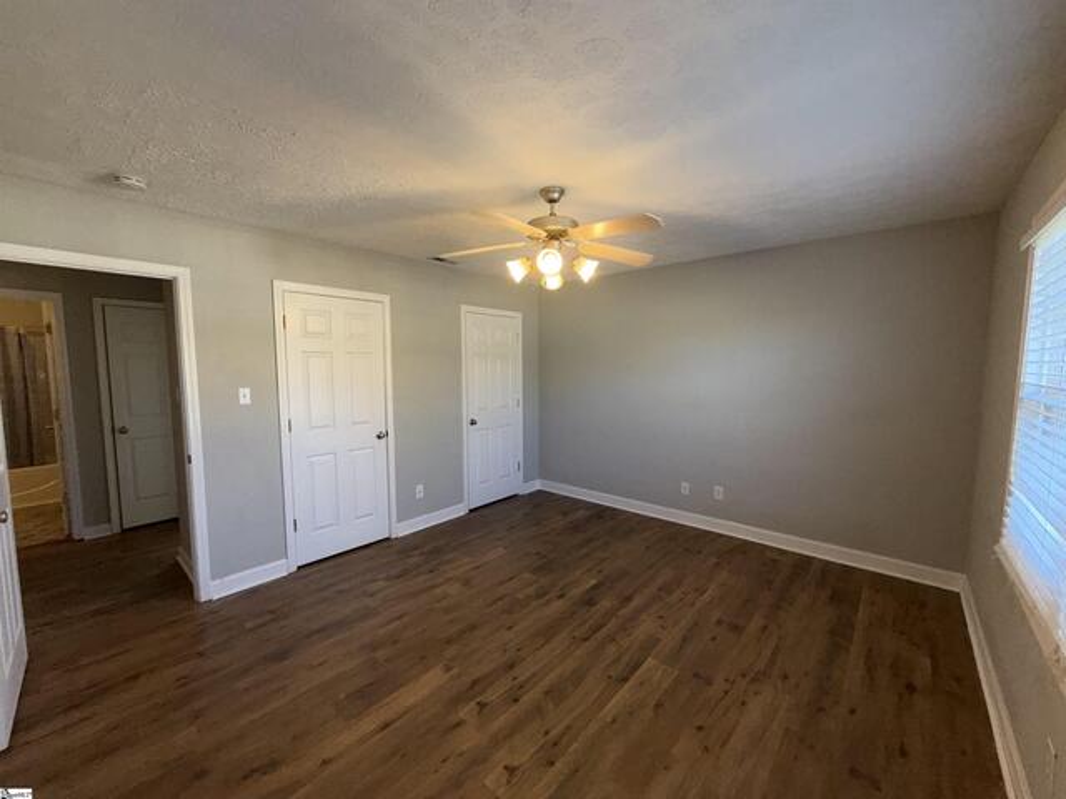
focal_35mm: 14
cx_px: 533
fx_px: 431
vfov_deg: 85.7
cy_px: 400
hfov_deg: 102.1
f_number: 2.2
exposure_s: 1/120
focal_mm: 2.22
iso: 125
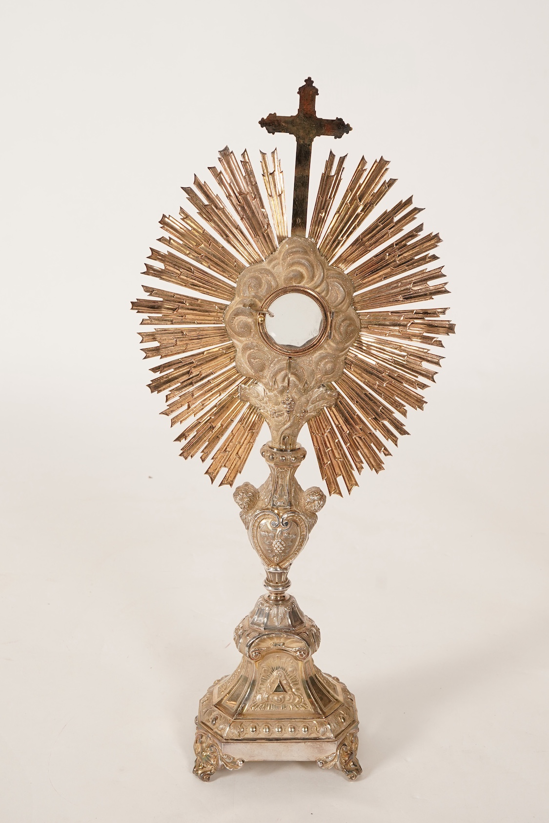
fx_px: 1029
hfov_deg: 29.9
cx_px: 274
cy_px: 412
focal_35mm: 45
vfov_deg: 43.6
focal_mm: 30
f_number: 14
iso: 320
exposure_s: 1/125
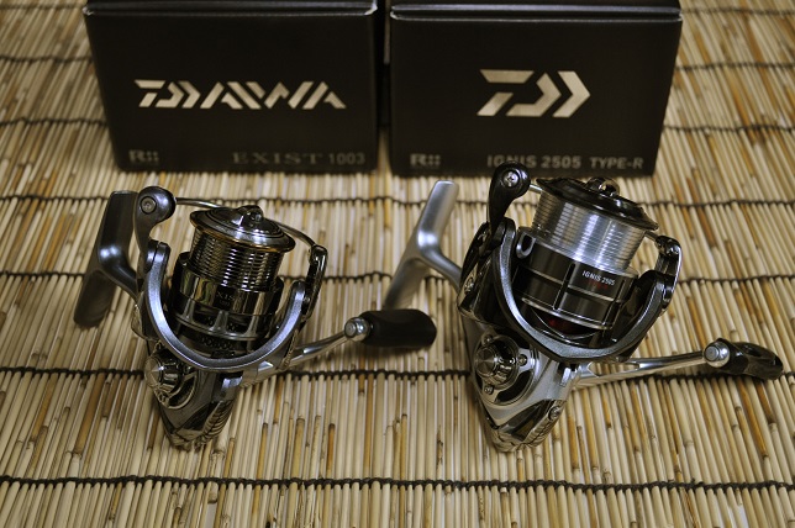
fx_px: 1125
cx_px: 398
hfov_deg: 38.9
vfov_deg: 26.4
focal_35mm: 51
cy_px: 264
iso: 800
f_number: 5
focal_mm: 34
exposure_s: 1/40
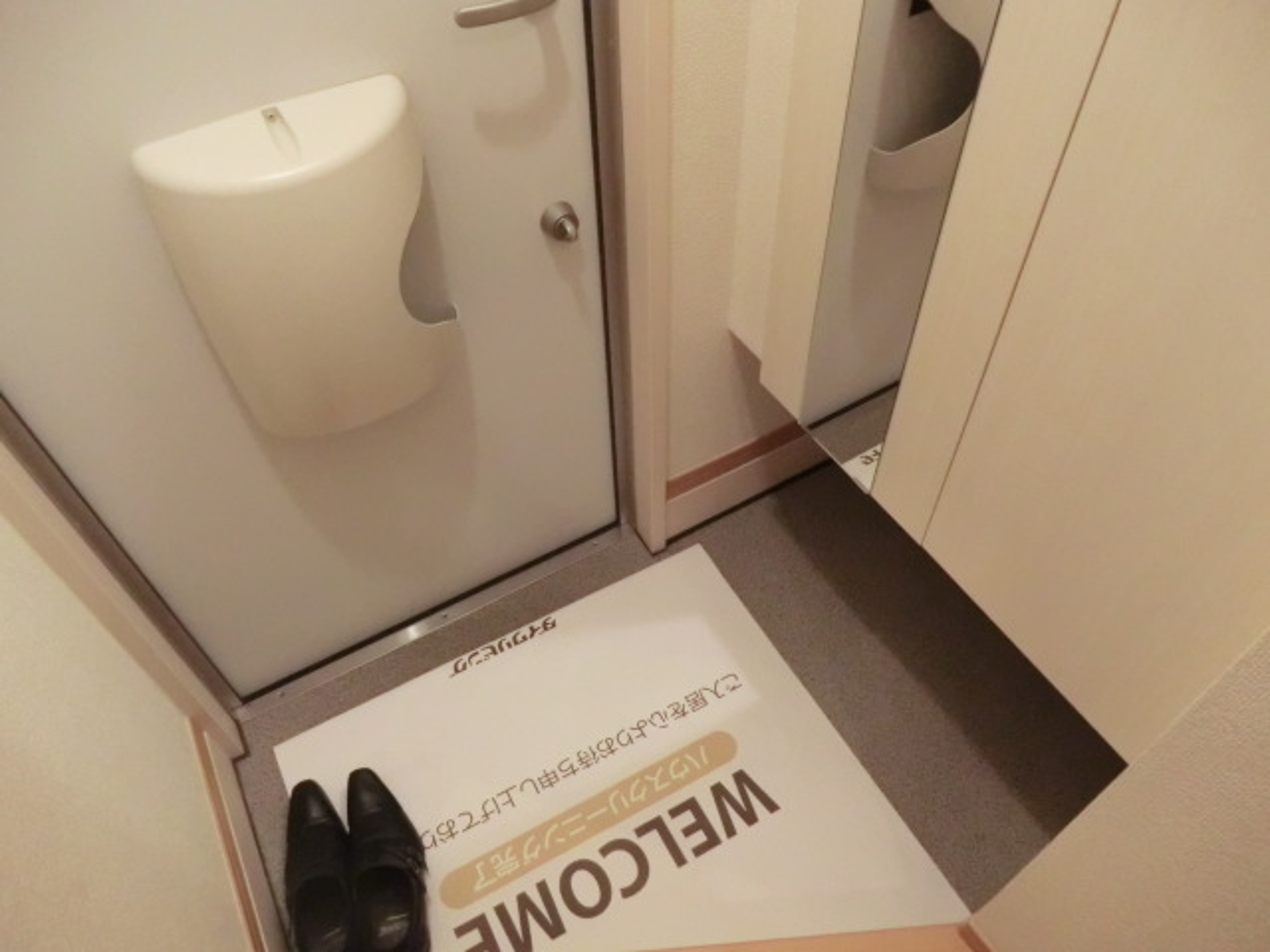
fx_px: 881
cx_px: 635
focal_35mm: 24
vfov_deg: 56.8
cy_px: 476
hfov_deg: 71.6
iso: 800
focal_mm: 4.3
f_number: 3.2
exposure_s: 1/40
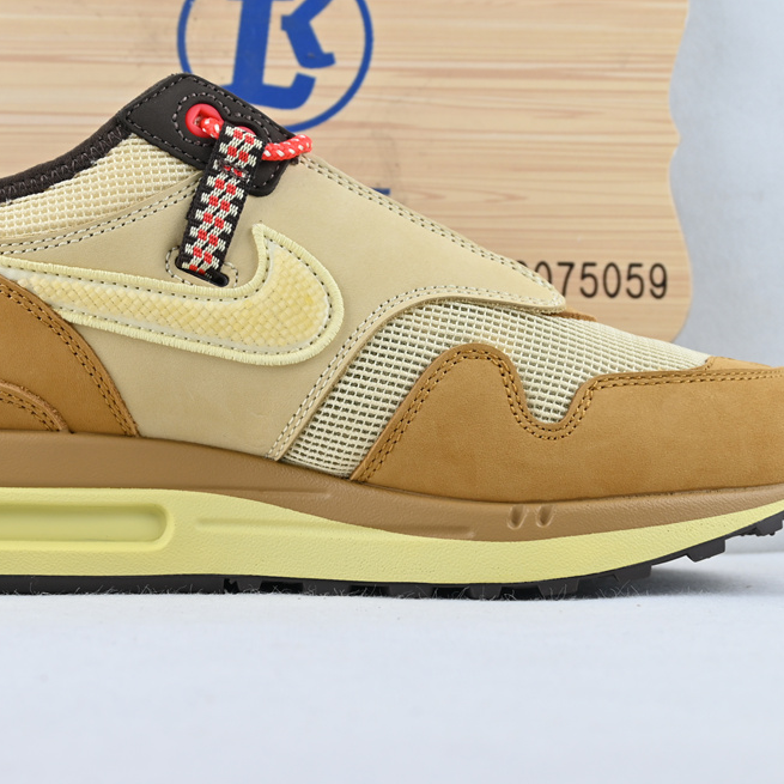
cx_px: 279
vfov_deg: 25.4
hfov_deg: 25.3
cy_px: 315
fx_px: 1737
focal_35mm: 68
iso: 100
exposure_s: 1/50
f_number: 5
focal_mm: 29
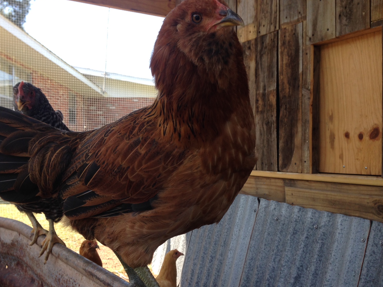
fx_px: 432
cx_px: 161
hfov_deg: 47.7
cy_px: 153
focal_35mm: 39
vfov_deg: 36.8
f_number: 2.4
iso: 50
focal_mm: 4.12
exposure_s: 1/243
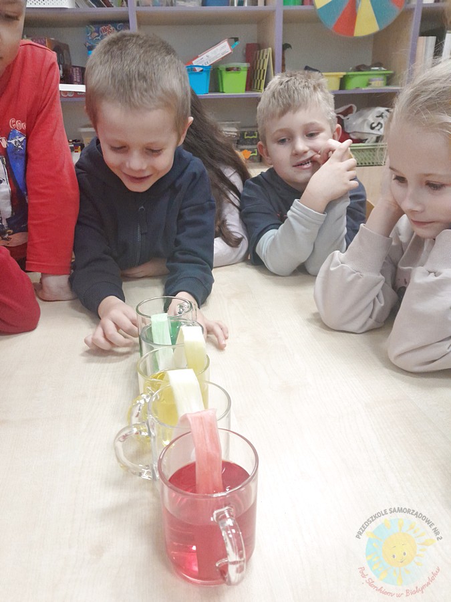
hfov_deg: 51.4
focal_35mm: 27
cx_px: 226
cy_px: 301
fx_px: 469
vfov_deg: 65.3
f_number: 1.8
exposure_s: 1/50
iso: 320
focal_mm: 4
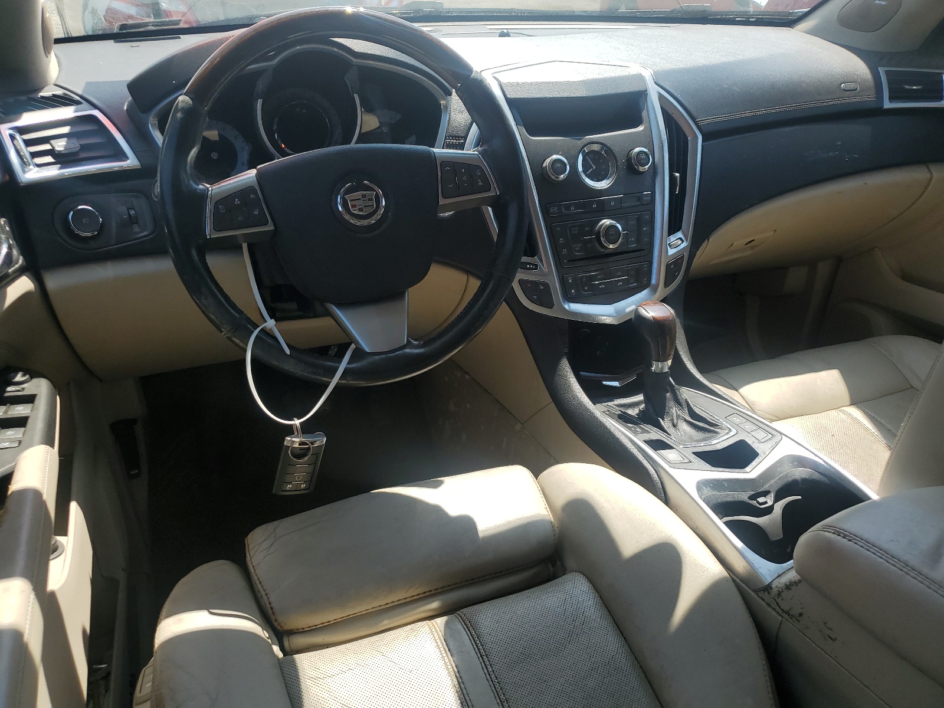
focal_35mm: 26
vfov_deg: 53.1
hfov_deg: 67.3
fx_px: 709
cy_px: 354
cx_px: 472
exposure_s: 1/1111
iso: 50
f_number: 1.5
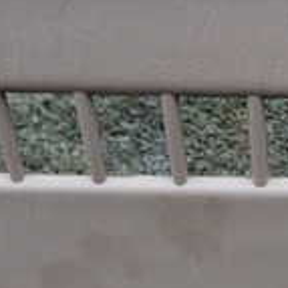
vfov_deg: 18.2
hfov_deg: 17.5
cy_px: 286
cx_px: 373
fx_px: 875
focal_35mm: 93
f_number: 2.8
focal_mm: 4.5
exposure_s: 1/125
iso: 100
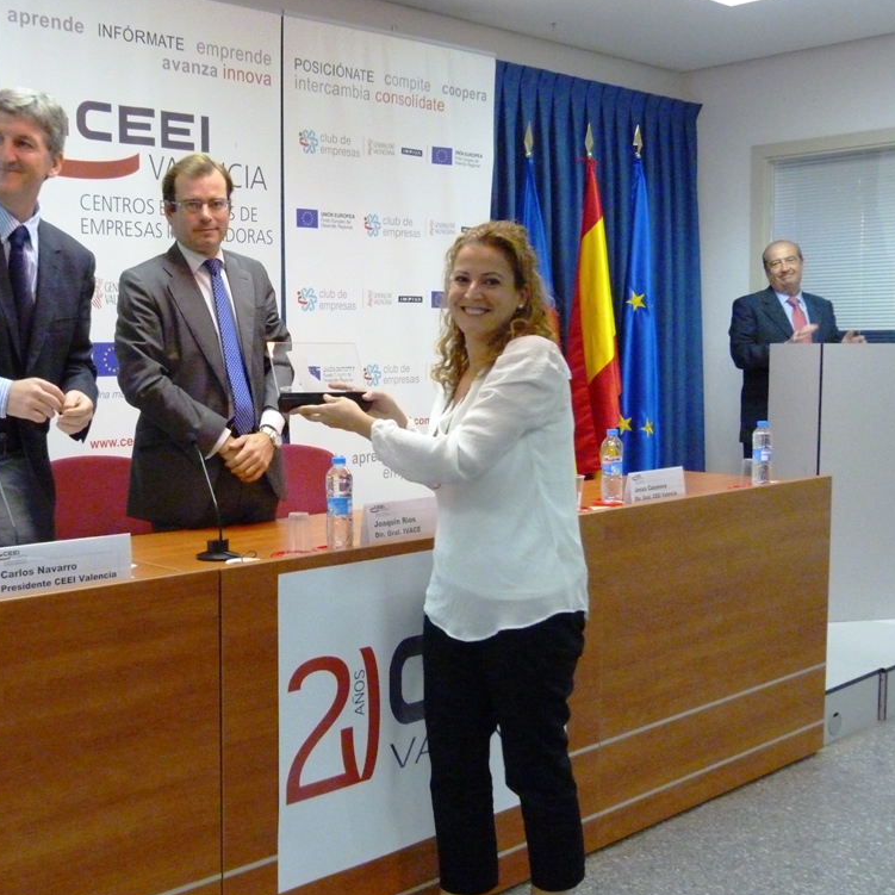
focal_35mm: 41
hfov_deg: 40.4
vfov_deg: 40.9
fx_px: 1199
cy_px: 450
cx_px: 288
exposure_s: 1/40
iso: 800
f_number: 3
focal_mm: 6.2
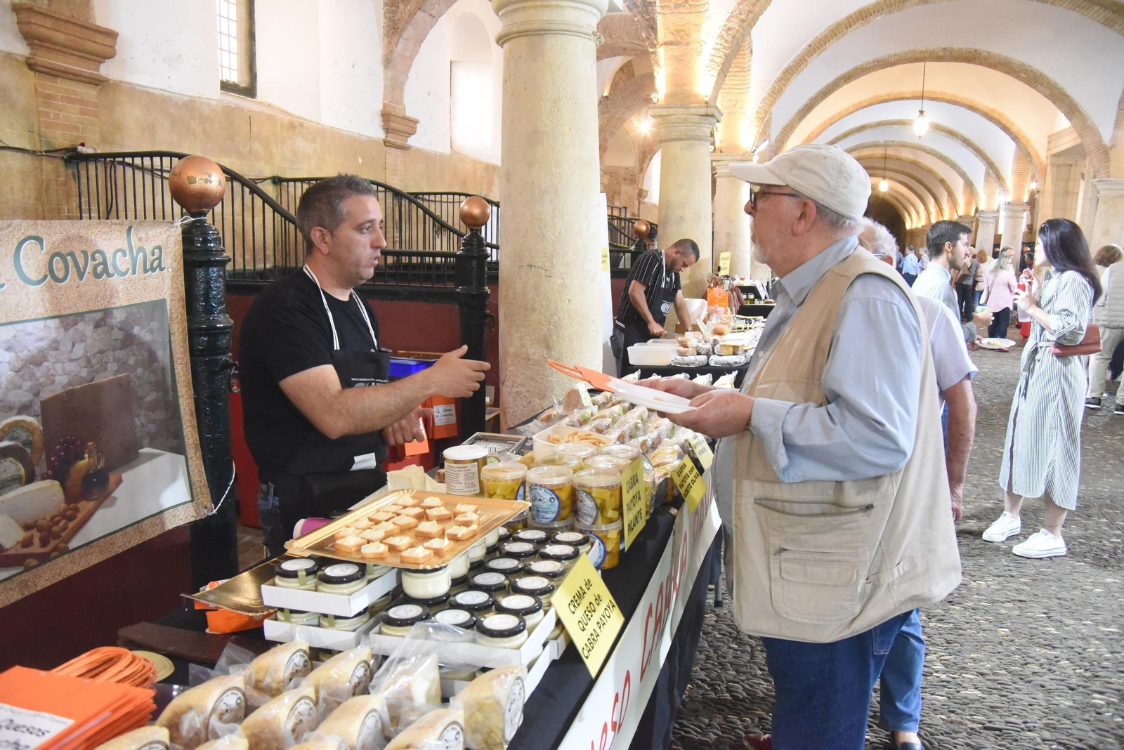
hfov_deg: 63.6
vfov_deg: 45.0
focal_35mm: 29
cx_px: 562
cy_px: 375
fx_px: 906
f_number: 9
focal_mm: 29
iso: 12800
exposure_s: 1/200
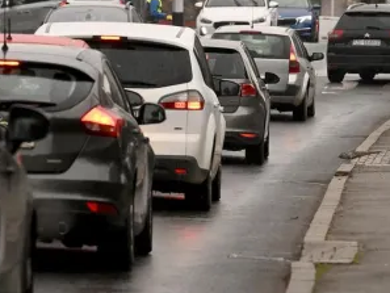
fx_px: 5545
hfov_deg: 4.0
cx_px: 253
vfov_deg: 3.0
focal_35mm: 492
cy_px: 7
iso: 1600
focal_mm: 200
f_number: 5.6
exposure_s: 1/1600
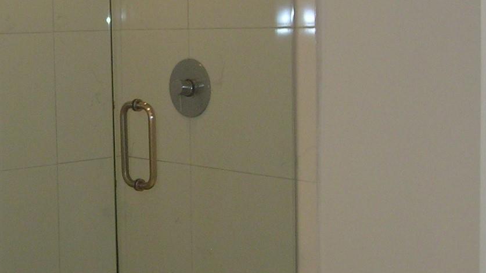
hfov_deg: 27.6
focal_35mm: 75
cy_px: 106
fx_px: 967
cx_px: 93
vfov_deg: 16.1
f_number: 2.8
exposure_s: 1/30
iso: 100
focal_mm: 5.6
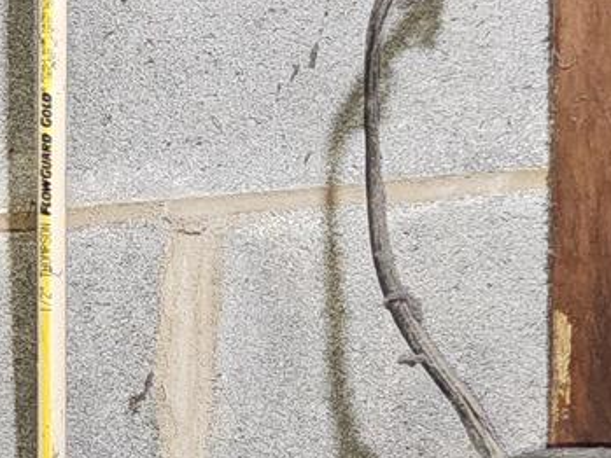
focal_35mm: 135
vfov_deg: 10.7
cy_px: 605
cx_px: -1105
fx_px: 2384
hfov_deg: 10.9
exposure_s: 1/20
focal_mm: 6.3
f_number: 1.7
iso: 125
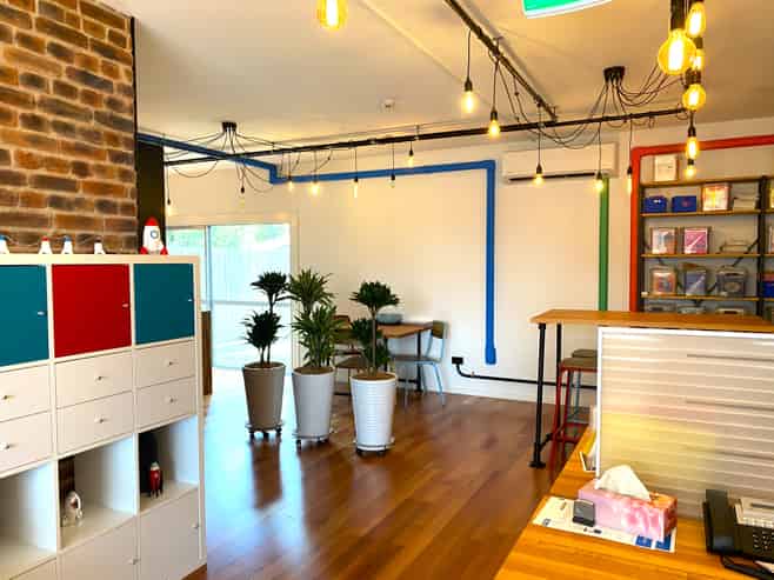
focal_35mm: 26
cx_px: 387
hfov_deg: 67.3
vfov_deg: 53.0
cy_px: 290
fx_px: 581
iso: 80
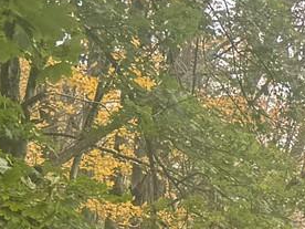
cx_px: 477
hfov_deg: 10.7
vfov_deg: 8.2
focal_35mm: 178
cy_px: 309
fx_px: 1568
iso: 80
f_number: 1.78
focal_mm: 6.76
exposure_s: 1/358
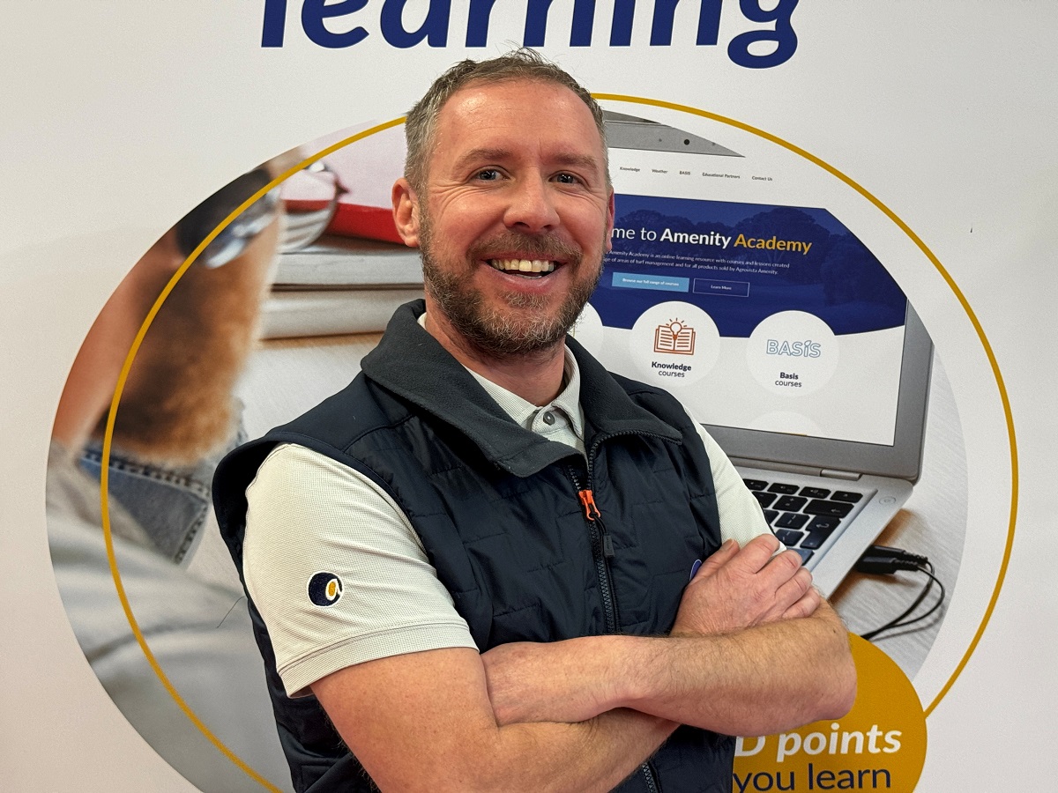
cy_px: 396
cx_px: 529
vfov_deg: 30.3
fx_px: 1467
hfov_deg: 39.7
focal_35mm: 48
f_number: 1.78
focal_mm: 6.86
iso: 250
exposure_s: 1/50
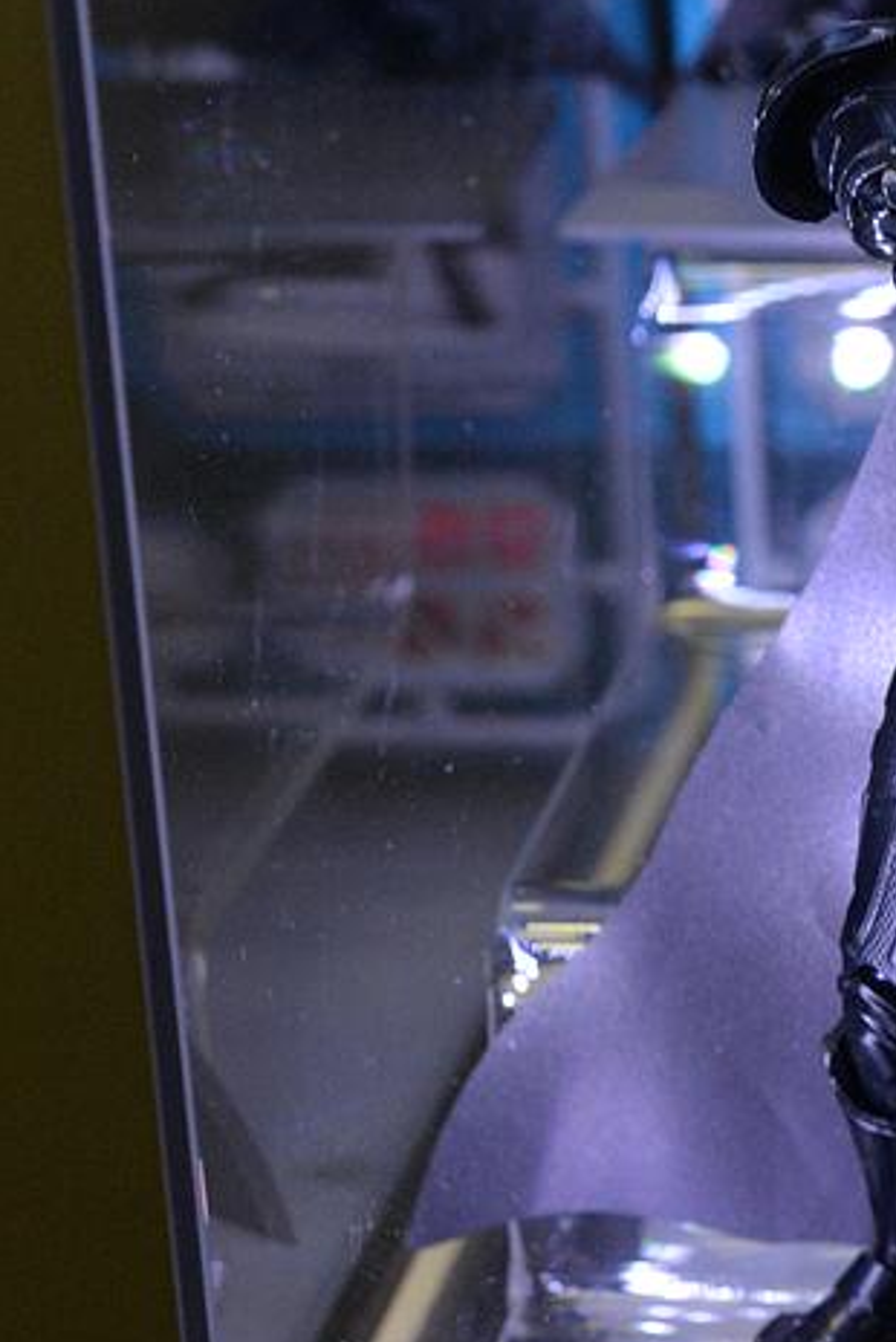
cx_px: 1150
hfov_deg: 10.4
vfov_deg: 15.9
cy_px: 703
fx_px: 4808
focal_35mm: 129
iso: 3200
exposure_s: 1/100
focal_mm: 50
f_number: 9
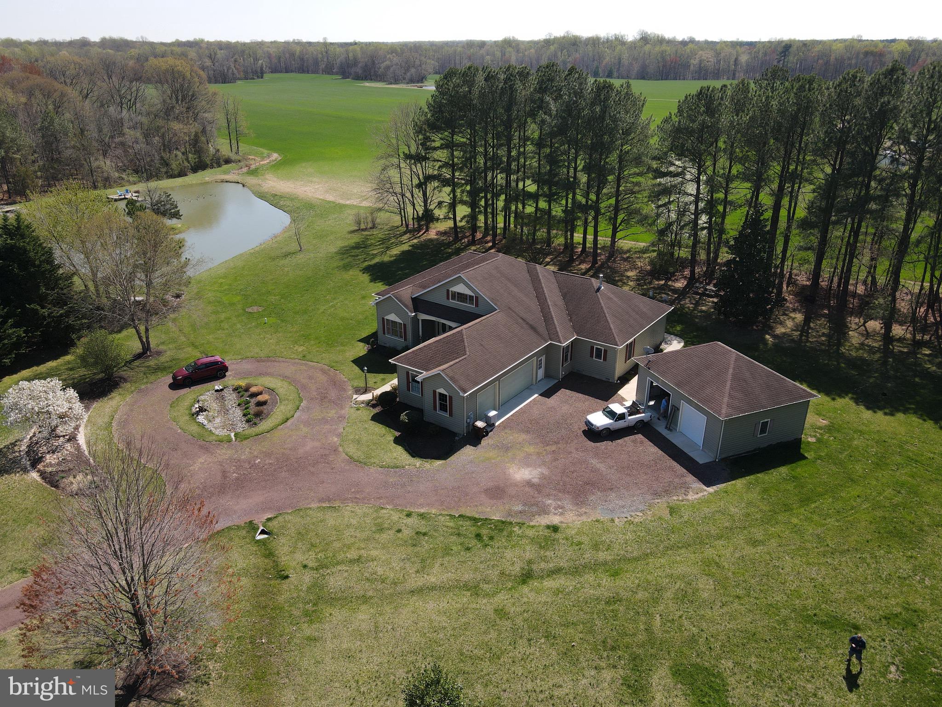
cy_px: 354
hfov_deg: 71.6
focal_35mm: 24
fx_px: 653
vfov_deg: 56.8
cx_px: 471
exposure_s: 1/500
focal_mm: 4.5
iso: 100
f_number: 2.8
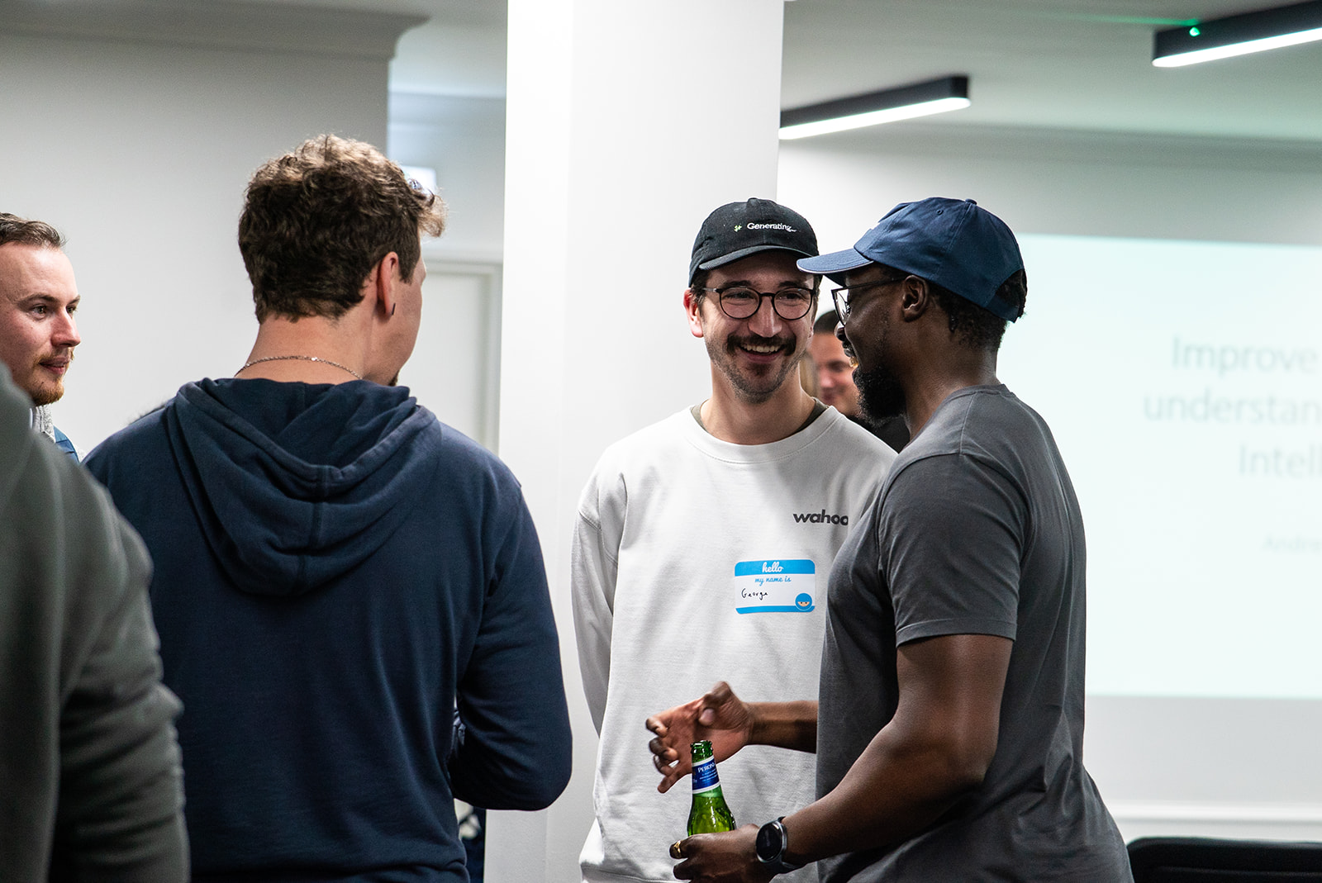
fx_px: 3674
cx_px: 661
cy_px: 442
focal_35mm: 100
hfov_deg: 20.4
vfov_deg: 13.7
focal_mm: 100
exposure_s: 1/125
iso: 1600
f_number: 5
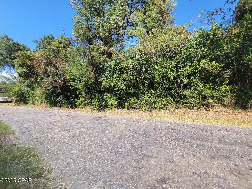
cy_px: 94
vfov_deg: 89.9
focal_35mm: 13
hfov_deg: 106.2
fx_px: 95
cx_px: 126
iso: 50
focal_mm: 2.2
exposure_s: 1/556
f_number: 2.2
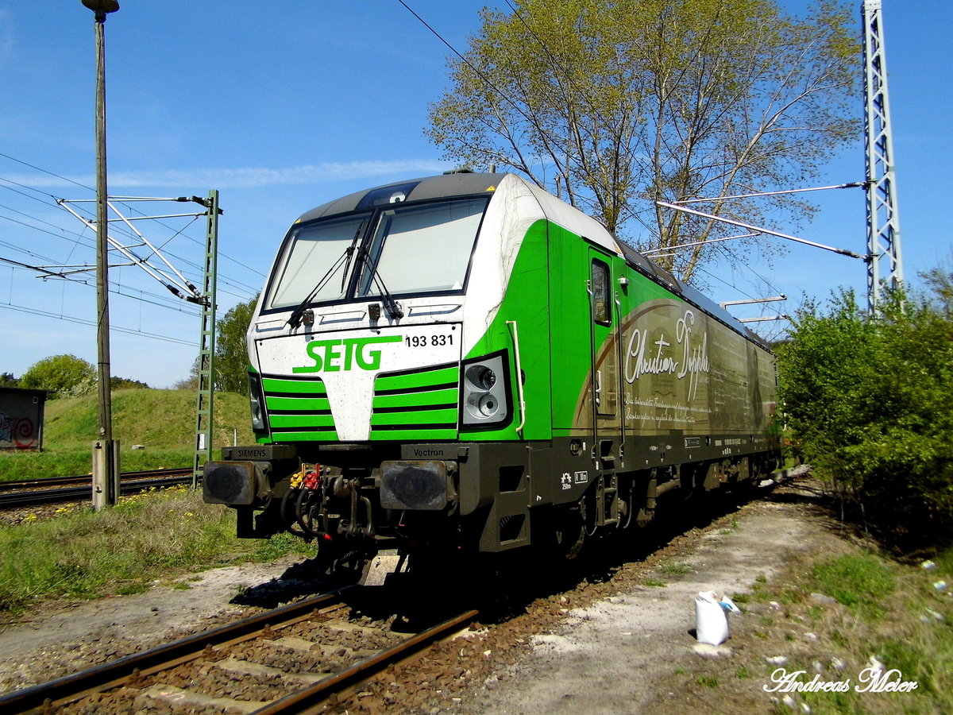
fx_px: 798
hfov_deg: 61.7
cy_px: 358
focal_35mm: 29
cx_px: 476
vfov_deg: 48.2
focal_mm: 5.2
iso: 100
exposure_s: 1/224
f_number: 9.2
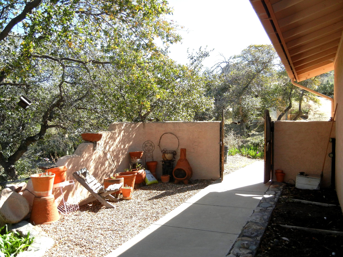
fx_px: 337
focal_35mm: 34
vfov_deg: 41.8
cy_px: 128
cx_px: 172
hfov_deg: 54.0
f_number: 3.6
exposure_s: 1/512
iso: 160
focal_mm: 6.2
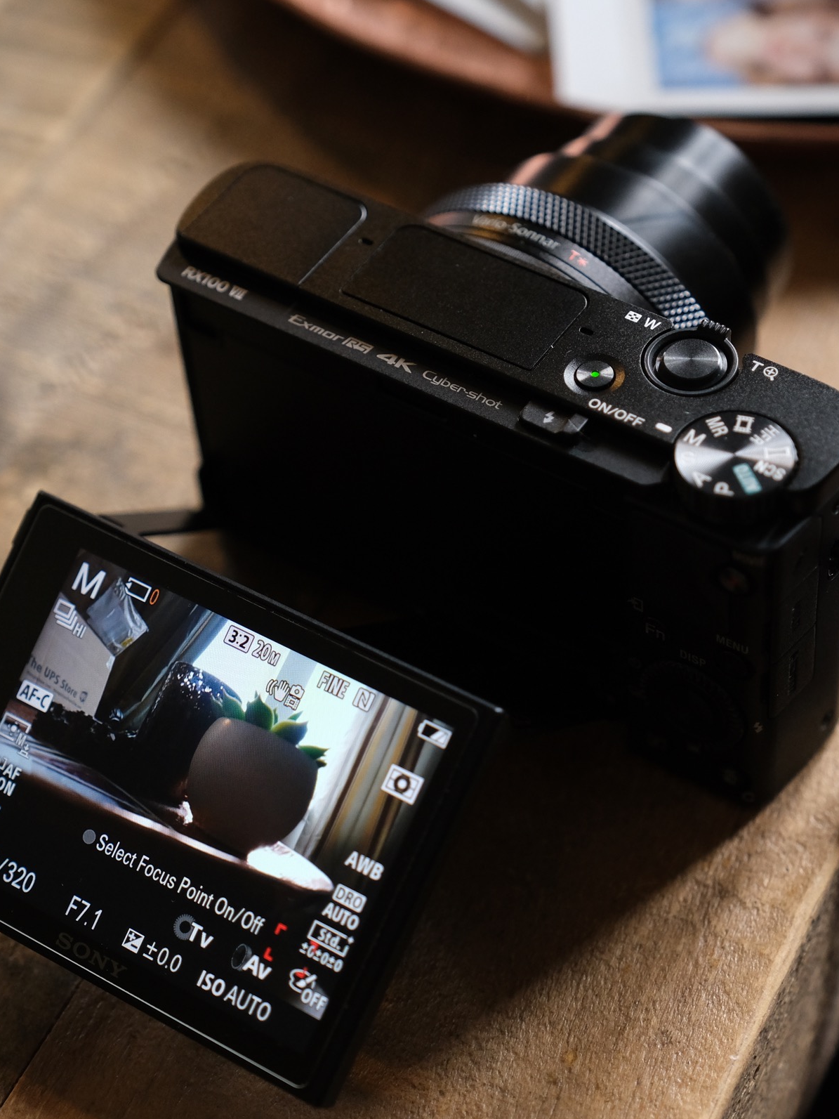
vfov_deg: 23.3
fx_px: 2714
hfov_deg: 17.6
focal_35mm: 84
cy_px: 561
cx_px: 452
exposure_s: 1/200
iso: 1250
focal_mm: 38.8
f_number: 2.8
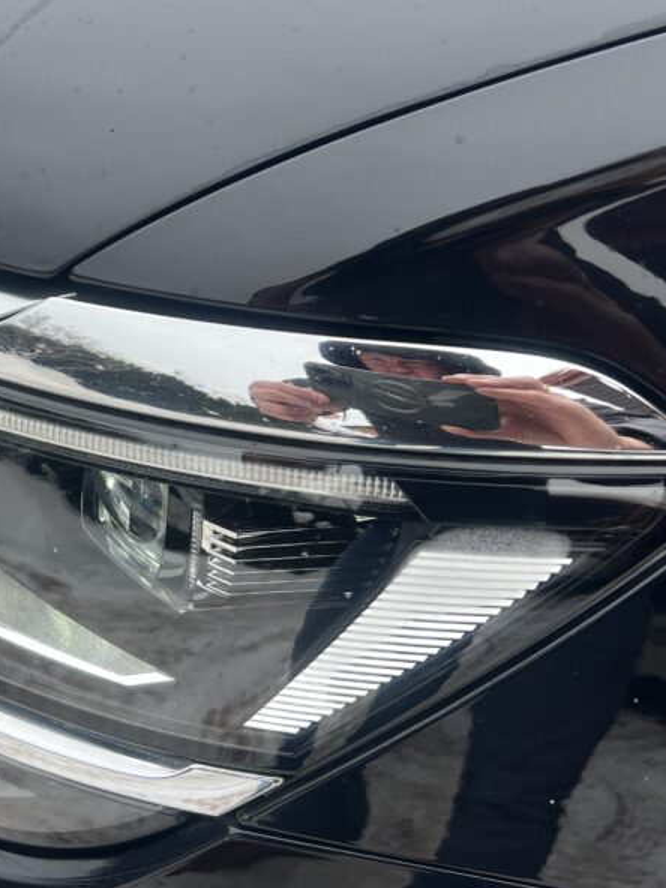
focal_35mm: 45
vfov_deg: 42.1
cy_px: 468
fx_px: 1154
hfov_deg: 30.5
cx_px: 42
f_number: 1.5
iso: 50
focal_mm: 5.7
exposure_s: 1/552
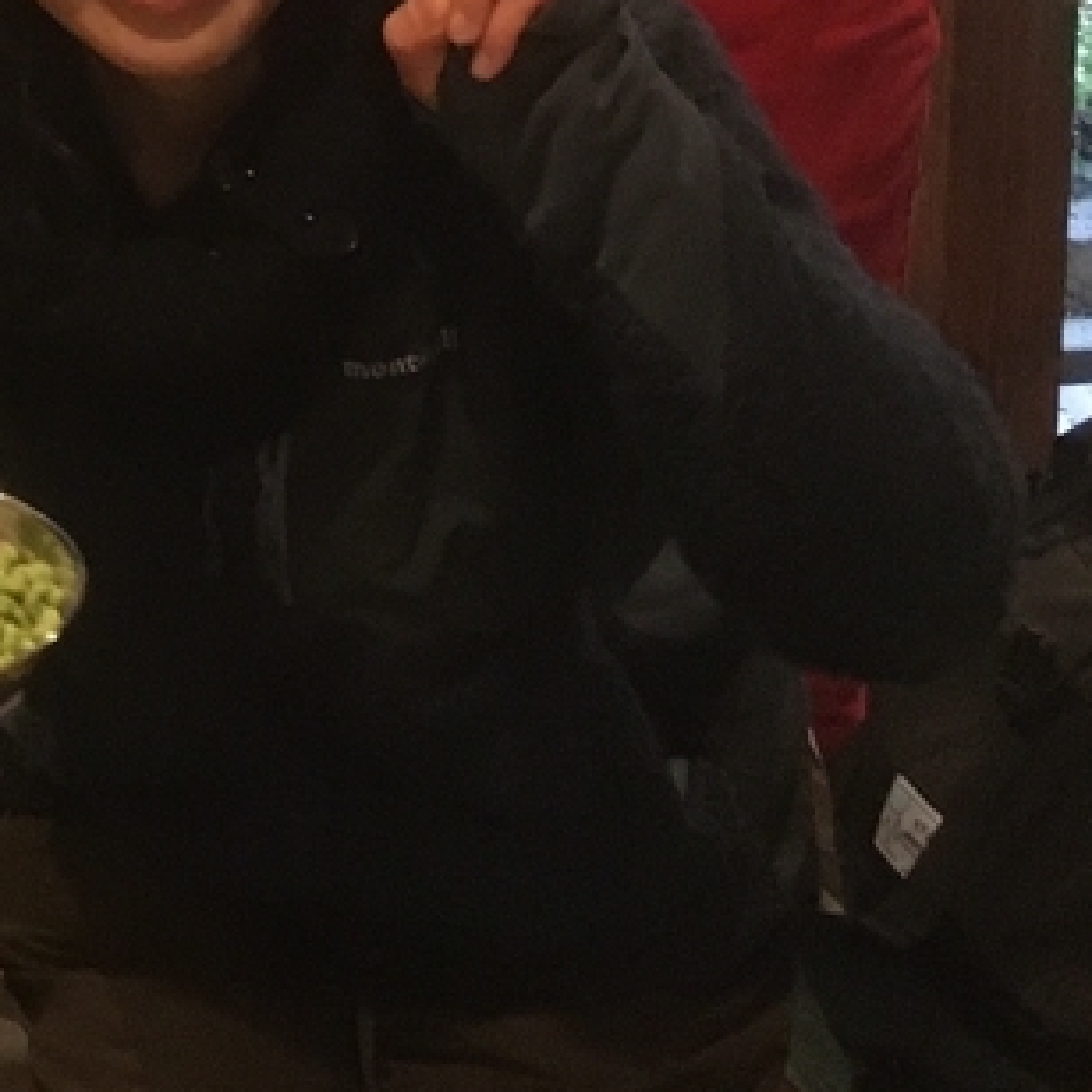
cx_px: -734
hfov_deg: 15.5
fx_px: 3569
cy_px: -394
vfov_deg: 16.3
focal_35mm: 100
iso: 250
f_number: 2.2
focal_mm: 4.15
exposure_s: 1/15
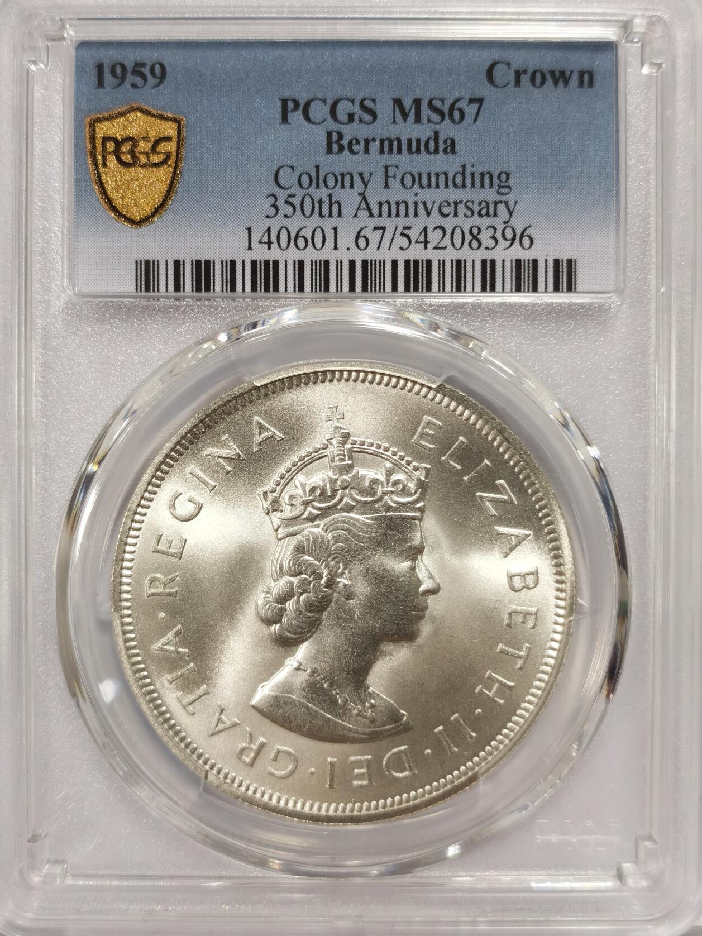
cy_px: 453
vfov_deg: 33.2
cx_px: 346
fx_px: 1568
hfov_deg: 25.2
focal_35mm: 58
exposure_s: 1/100
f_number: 16
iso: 100
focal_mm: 5.56
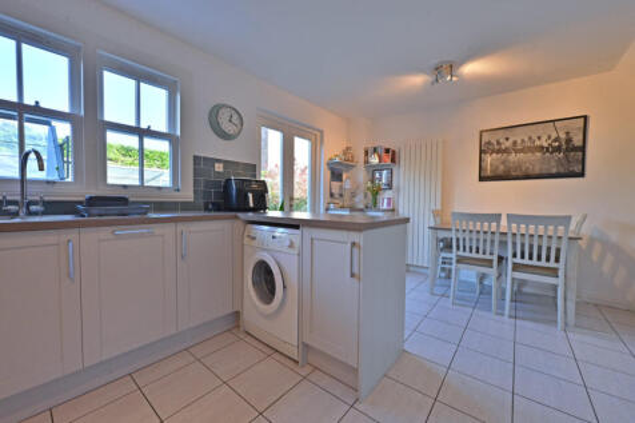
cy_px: 212
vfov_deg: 81.2
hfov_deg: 104.3
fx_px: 247
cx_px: 318
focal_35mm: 14
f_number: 14
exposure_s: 1/80
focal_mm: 14
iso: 2500
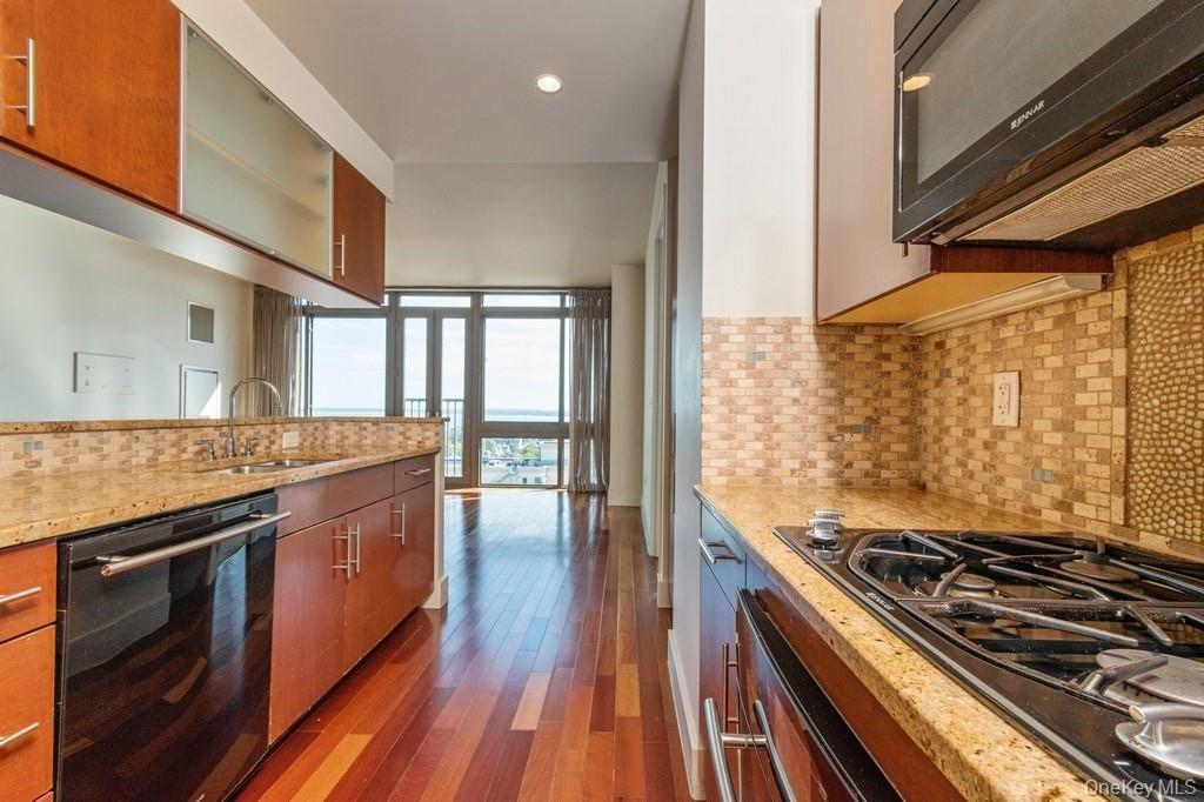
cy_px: 401
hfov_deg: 100.4
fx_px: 501
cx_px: 602
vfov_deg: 77.3
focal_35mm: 15
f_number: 10
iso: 200
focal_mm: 10
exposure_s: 1/30
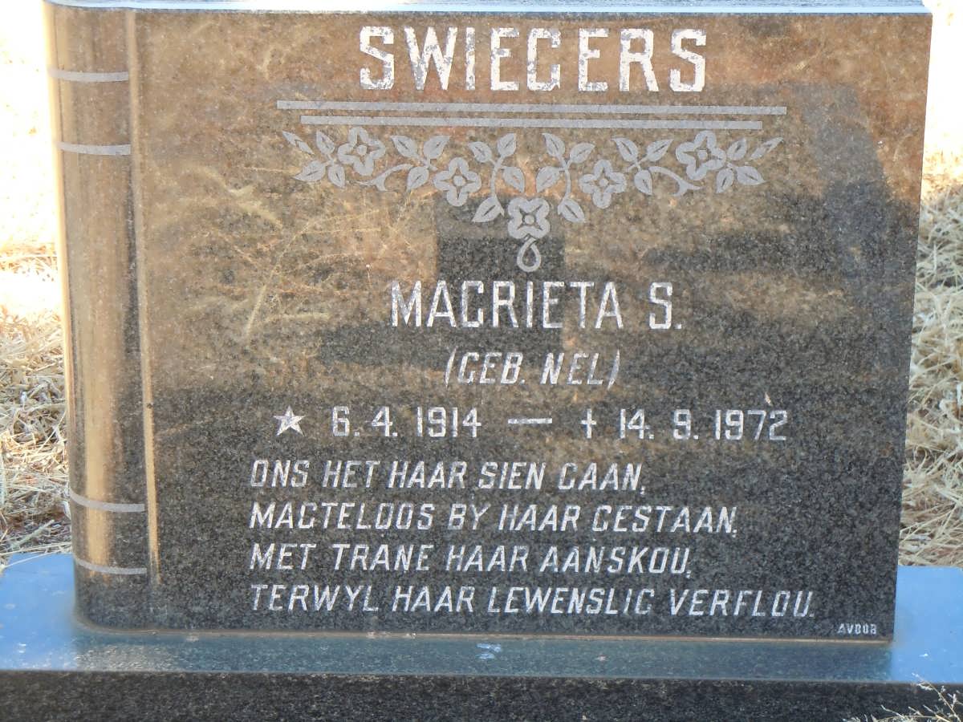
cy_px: 361
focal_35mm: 102
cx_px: 482
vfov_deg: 14.5
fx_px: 2838
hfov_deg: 19.3
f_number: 4.5
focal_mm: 18.3
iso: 200
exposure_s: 1/80
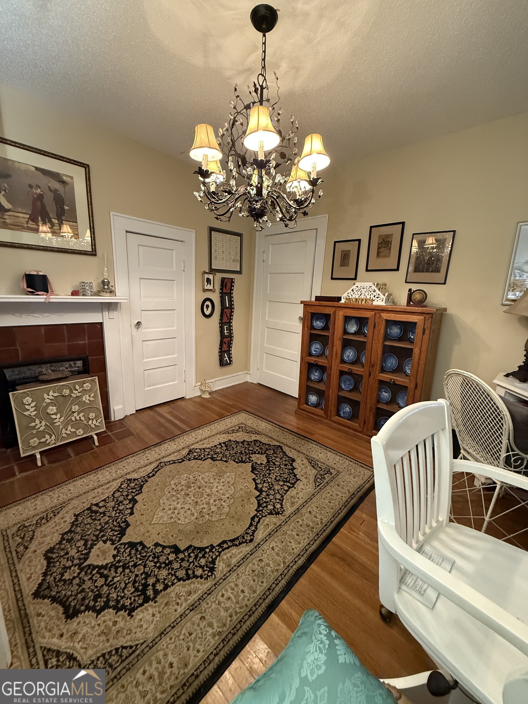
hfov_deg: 85.7
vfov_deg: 102.1
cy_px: 352
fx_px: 285
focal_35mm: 14
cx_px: 264
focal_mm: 2.22
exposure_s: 1/60
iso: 640
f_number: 2.2
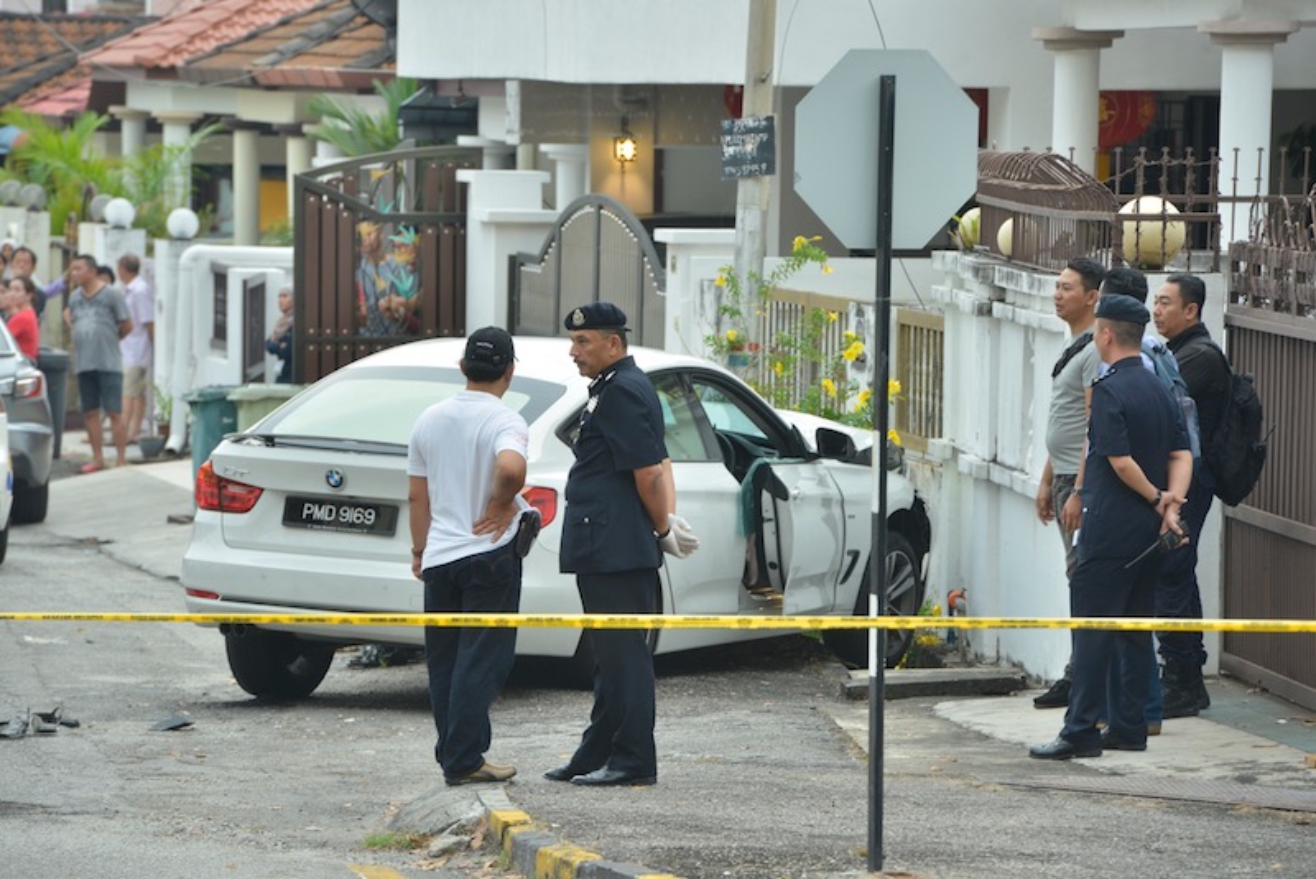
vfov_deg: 6.9
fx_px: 7313
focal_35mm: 200
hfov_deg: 10.3
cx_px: 658
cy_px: 440
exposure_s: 1/80
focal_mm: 200
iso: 800
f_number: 8
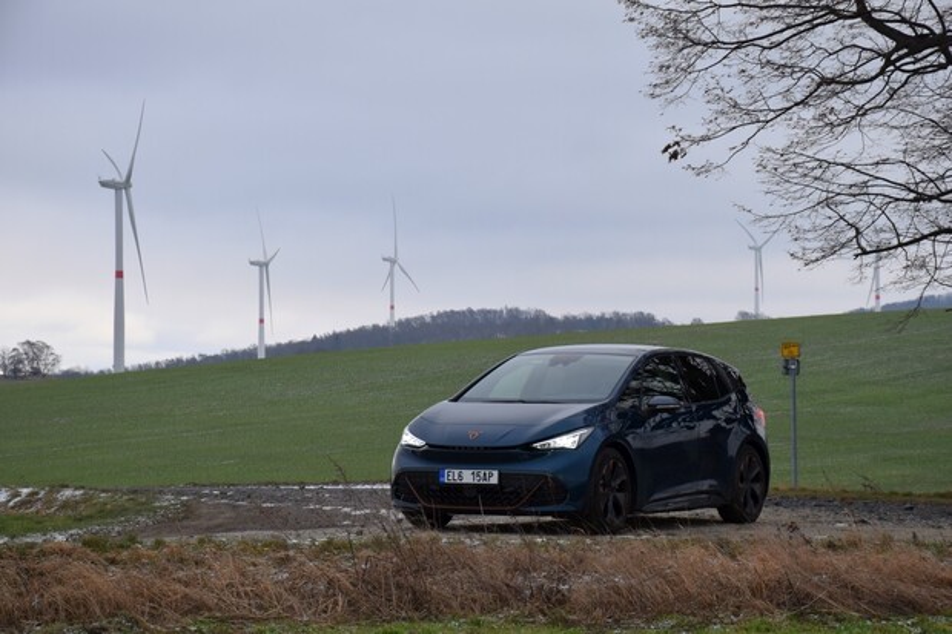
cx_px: 476
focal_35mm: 105
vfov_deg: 13.0
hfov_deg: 19.5
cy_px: 317
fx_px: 2776
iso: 400
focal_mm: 70
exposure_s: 1/250
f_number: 8
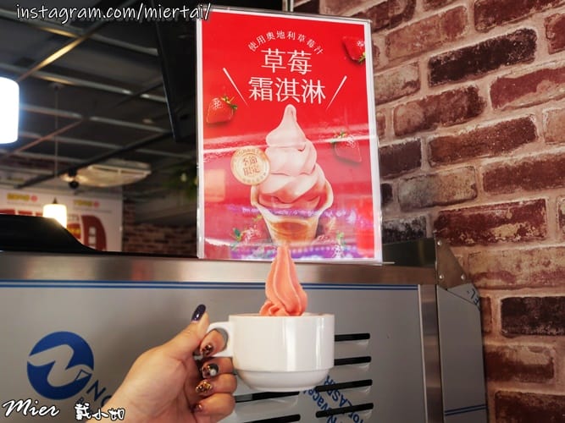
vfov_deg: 34.3
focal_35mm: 42
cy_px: 212
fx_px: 685
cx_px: 282
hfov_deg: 44.8
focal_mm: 21
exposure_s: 1/60
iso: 1250
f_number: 4.7
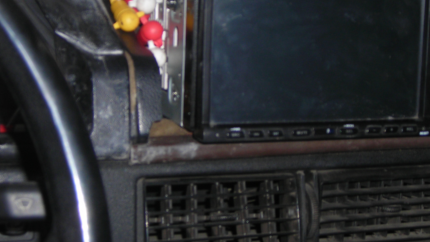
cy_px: 56
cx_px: 227
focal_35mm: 90
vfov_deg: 13.4
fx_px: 1026
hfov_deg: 23.7
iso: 50
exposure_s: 1/60.1
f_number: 3.6
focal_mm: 9.1
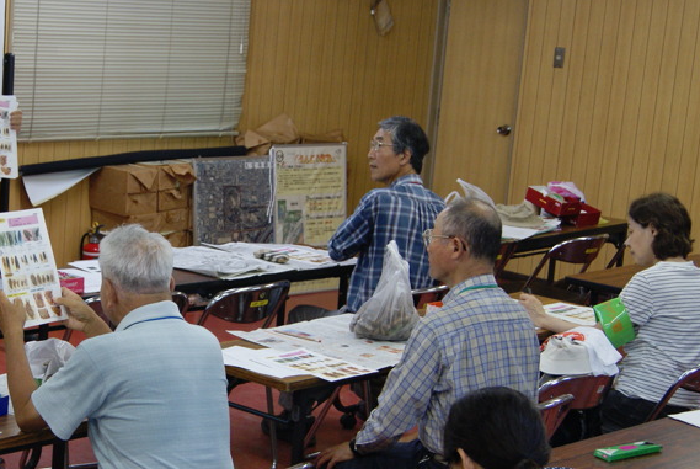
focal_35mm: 81
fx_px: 1577
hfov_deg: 24.8
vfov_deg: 16.9
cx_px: 180
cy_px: 310
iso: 400
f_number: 4.5
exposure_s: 1/50
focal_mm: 30
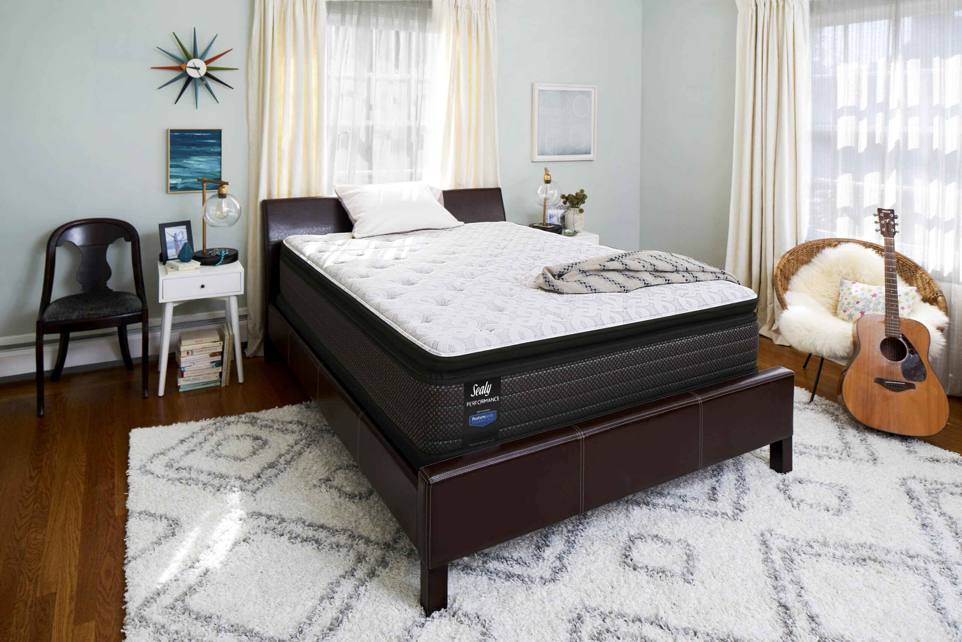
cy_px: 321
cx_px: 481
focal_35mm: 24
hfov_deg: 73.7
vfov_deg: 53.2
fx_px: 641
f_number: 8
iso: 200
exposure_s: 1/60
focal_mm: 24
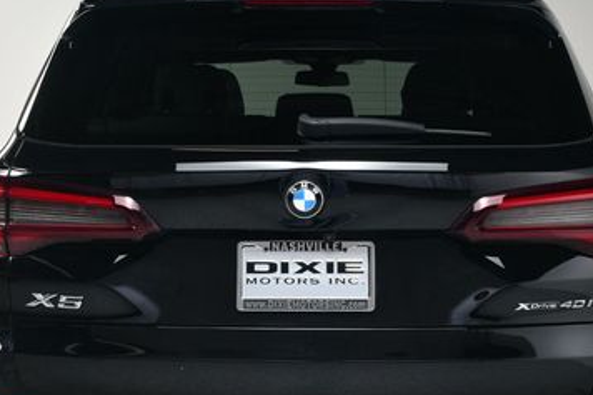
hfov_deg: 28.1
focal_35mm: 72
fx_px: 1185
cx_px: 305
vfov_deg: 18.7
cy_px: 312
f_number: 10
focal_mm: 27
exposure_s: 1/160
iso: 100
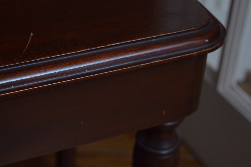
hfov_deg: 24.6
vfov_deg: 16.5
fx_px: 575
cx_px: 126
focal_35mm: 82
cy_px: 84
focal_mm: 55
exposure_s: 1/80
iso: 400
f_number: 5.6
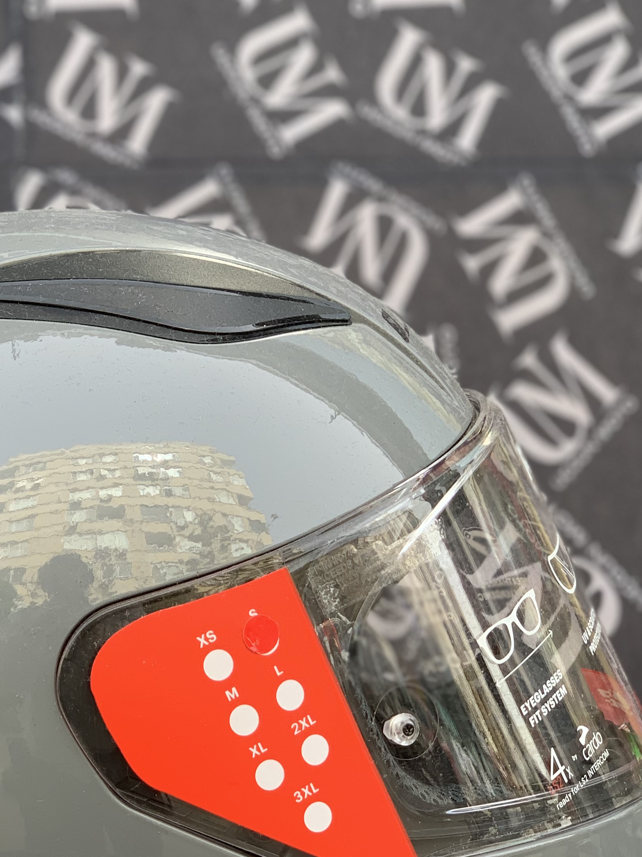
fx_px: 2449
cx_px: 127
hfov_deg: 14.8
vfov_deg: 19.8
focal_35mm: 99
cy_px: 519
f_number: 2.4
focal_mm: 6
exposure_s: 1/122
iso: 20
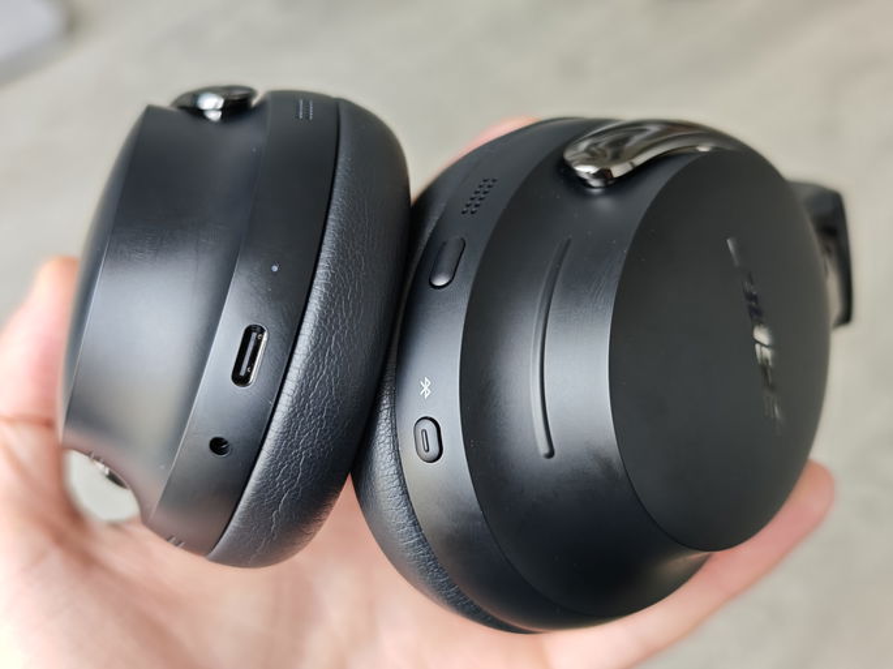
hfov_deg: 41.3
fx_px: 1186
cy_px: 334
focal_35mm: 46
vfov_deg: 31.5
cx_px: 446
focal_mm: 8.72
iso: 125
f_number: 1.63
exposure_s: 1/50
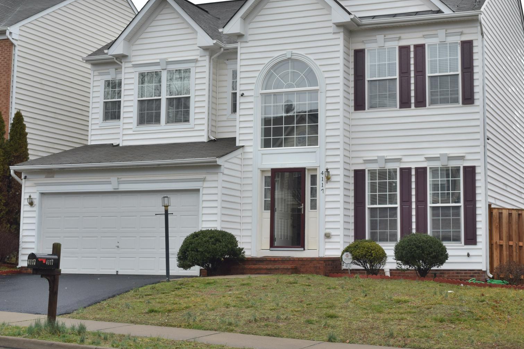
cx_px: 311
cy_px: 139
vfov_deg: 22.2
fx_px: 888
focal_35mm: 61
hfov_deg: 32.8
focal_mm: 30
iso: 200
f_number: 9
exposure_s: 1/320
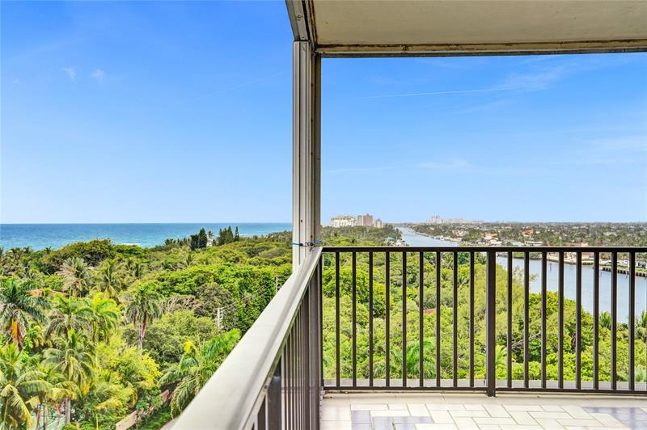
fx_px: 575
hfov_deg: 58.8
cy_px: 215
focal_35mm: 32
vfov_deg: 41.0
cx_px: 324
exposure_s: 1/3200
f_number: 8
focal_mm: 32
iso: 800
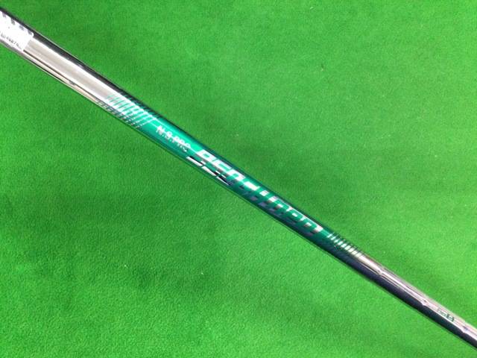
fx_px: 427
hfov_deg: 58.4
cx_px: 238
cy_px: 179
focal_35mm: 31
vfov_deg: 45.4
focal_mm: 3.3
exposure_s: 1/30
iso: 200
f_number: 2.4
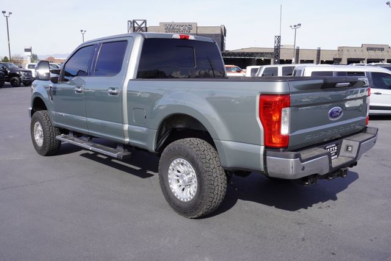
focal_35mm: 33
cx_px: 196
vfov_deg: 40.0
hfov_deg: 57.2
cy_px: 130
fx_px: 359
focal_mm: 22
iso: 100
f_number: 9
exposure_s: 1/125
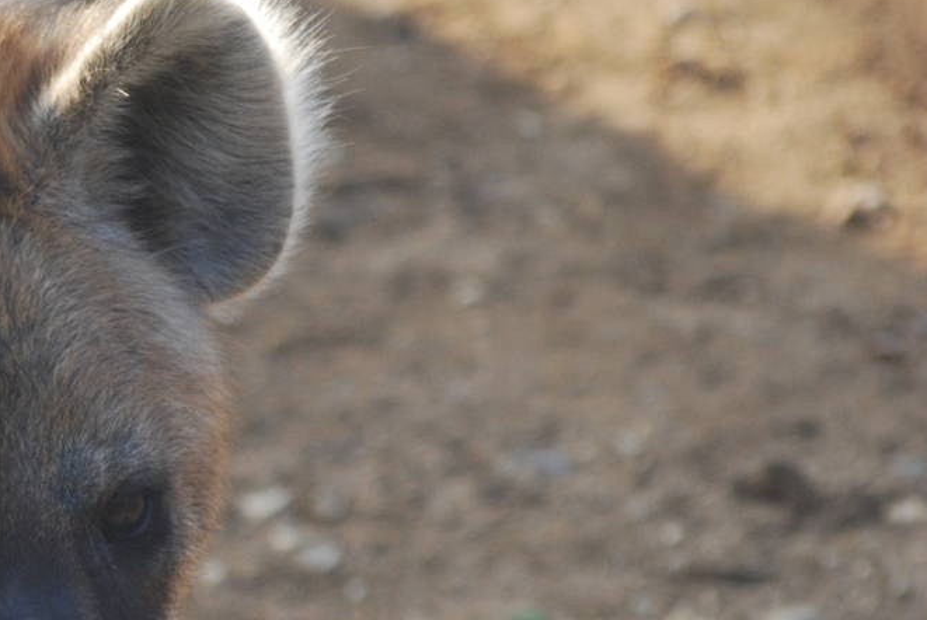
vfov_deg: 2.5
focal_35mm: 545
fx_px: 14046
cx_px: -184
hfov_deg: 3.8
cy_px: 406
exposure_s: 1/500
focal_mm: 150
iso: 400
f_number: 4.5
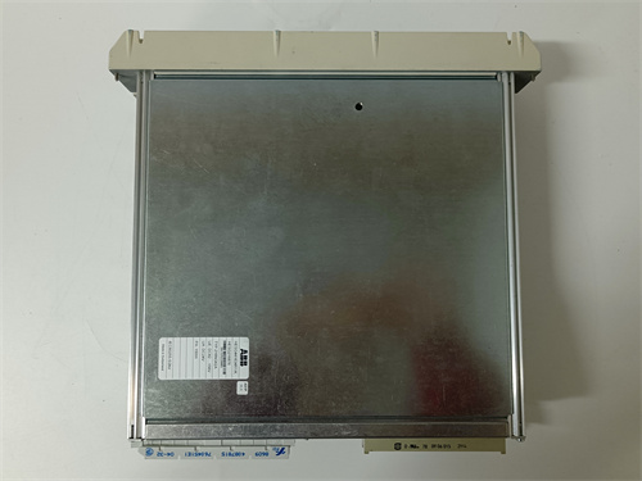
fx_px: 501
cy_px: 240
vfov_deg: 51.4
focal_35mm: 27
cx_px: 321
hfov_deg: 65.3
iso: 737
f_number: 1.9
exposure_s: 1/50
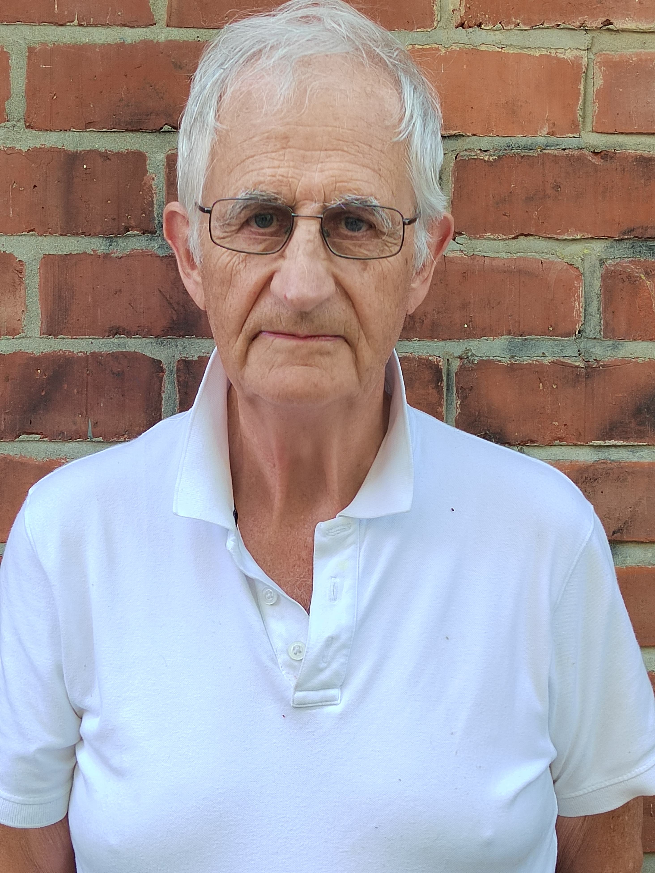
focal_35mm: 59
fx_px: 1489
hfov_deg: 24.8
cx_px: 328
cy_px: 436
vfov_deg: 32.7
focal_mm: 5.52
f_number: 1.9
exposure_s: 1/100
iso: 434
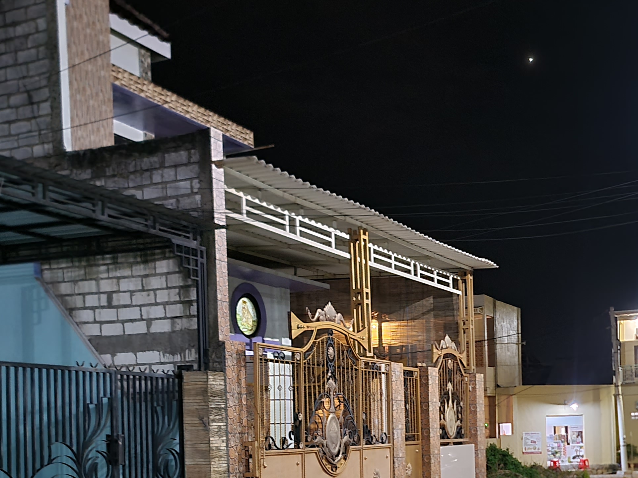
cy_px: 435
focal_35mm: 52
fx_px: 958
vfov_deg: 27.0
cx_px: 392
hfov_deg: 36.6
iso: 1600
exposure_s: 1/13
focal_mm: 7
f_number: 1.8
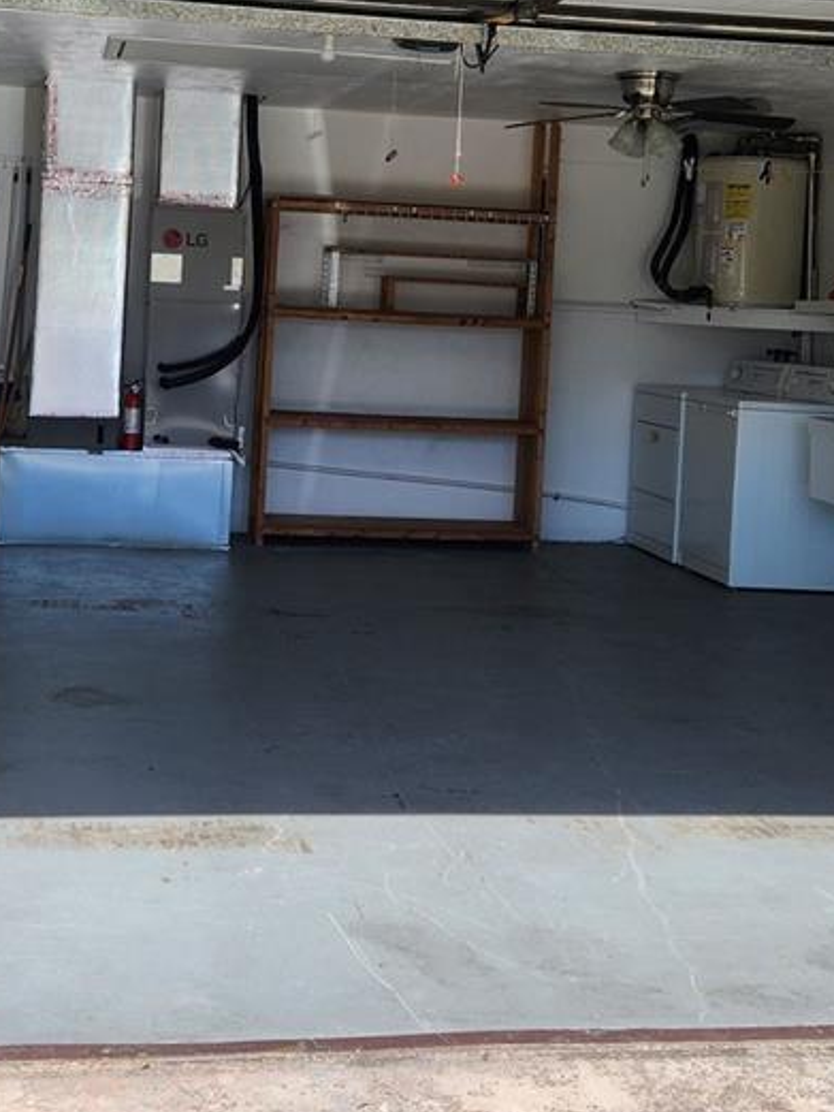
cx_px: 352
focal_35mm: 53
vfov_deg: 35.7
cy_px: 344
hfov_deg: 27.5
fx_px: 1702
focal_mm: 5.4
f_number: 1.8
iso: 20
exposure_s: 1/1120
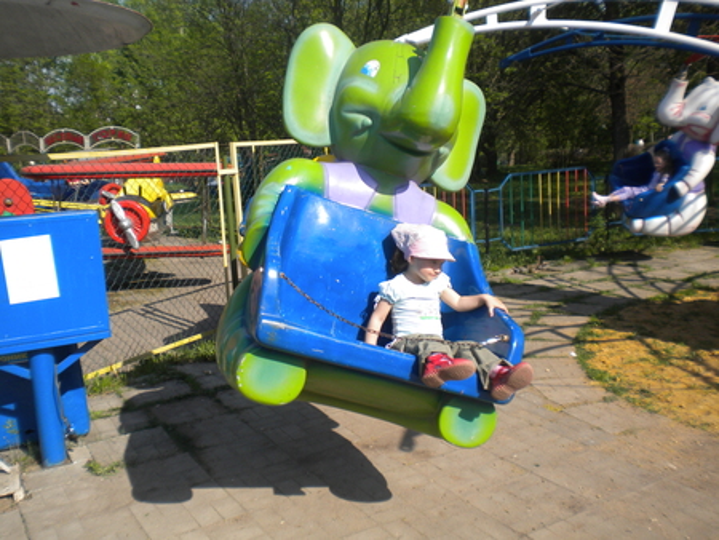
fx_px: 727
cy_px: 270
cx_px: 360
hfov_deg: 52.6
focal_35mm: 35
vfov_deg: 40.7
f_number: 4.6
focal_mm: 6.3
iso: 80
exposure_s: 1/475
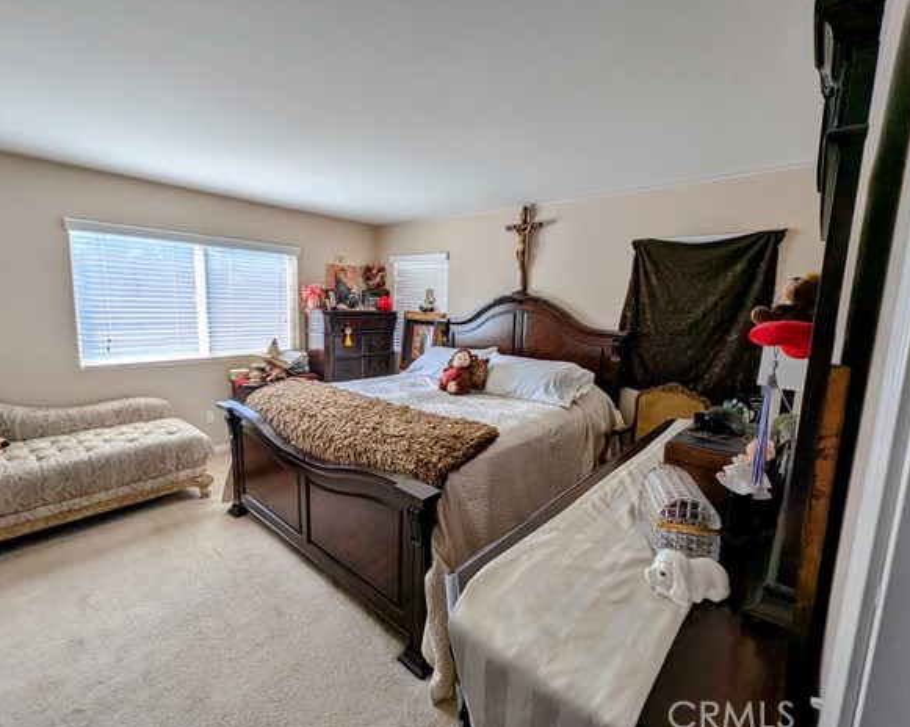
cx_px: 450
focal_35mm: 14
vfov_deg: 87.9
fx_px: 377
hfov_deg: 100.7
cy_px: 361
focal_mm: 1.95
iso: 36
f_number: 2.2
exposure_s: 1/135
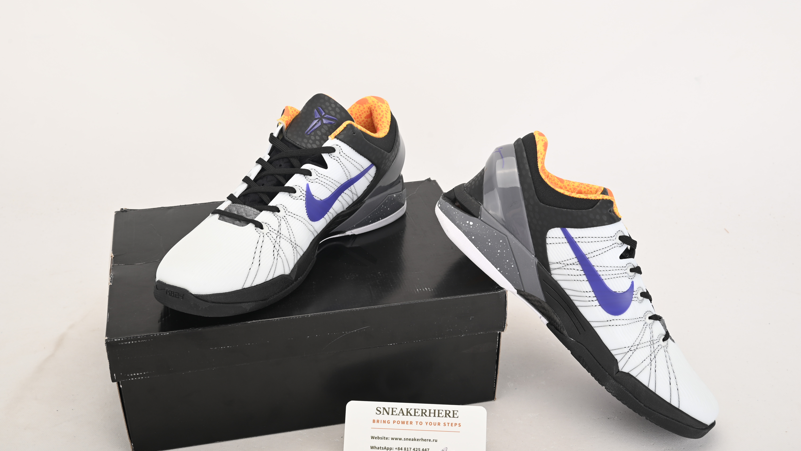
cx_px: 400
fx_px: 892
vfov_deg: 28.3
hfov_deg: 48.4
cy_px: 260
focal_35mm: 42
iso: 100
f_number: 11
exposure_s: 1/200
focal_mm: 40
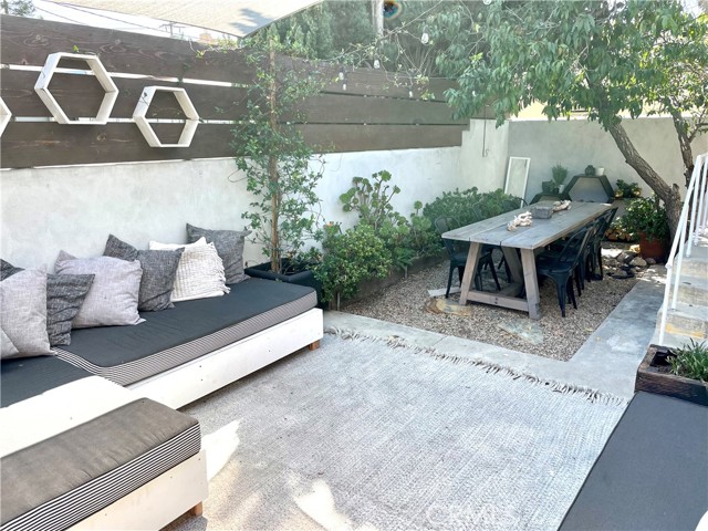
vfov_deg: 53.1
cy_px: 266
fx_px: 532
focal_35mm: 26
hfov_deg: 67.3
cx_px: 354
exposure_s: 1/643
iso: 32
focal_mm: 4.2
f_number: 1.6
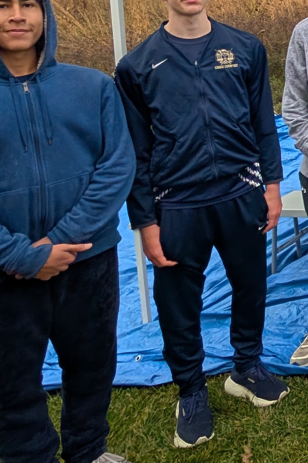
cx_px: 608
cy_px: -5
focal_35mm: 41
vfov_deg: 41.0
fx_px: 526
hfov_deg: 19.4
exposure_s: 1/1887
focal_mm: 2.02
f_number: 1.7
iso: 52
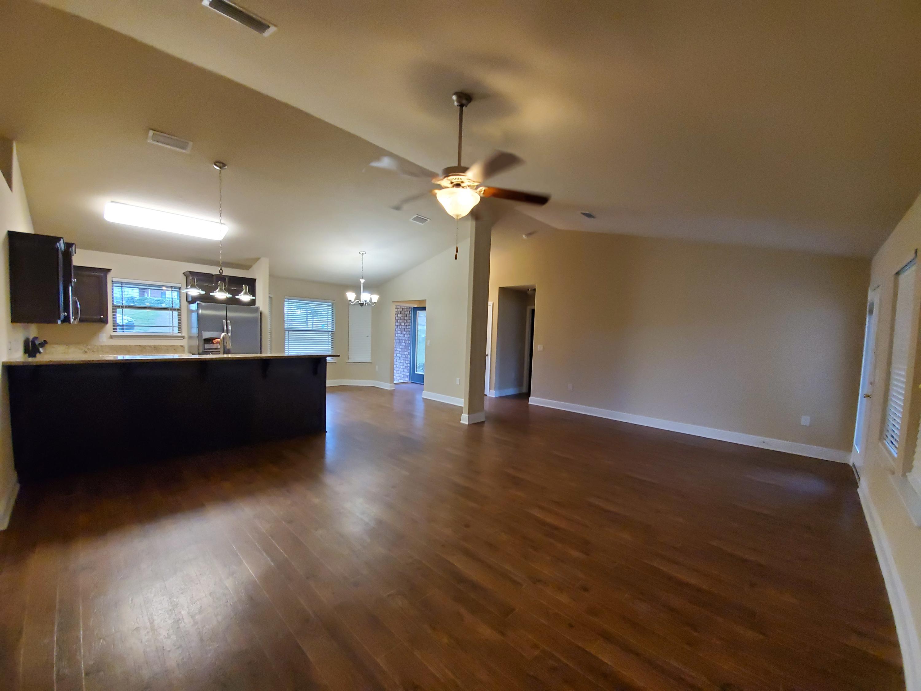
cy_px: 346
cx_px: 460
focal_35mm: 13
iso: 640
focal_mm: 1.8
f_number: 2.2
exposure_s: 1/29
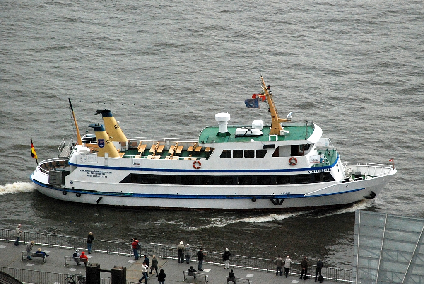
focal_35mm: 202
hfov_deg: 10.1
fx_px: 2387
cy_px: 142
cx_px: 212
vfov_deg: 6.8
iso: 1600
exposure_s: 1/1600
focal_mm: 135
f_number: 5.6
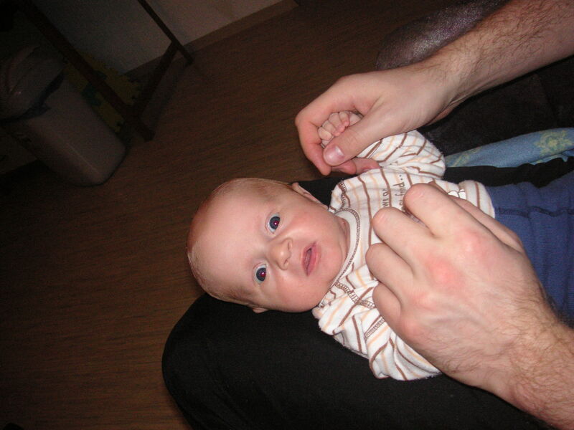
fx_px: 614
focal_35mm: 37
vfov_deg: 38.7
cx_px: 287
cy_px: 215
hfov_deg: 50.1
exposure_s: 1/45
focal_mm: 6.1
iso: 160
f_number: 2.8
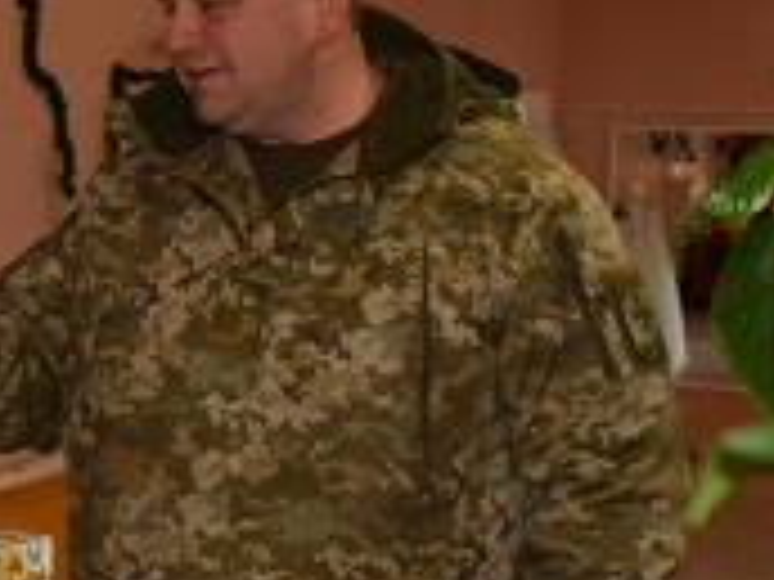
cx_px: -4
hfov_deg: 20.6
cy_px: 261
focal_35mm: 92
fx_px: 2057
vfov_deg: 16.1
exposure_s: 1/80
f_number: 3.5
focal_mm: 18
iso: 400
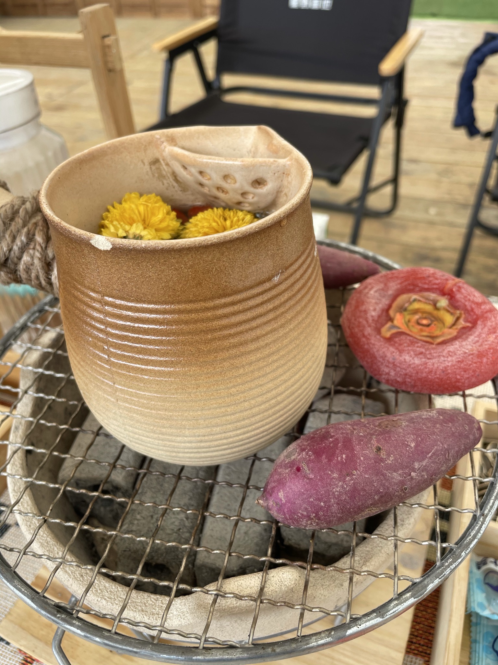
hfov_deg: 53.1
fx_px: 499
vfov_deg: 67.3
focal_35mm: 26
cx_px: 249
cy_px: 332
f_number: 1.6
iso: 32
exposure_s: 1/232
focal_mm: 4.2
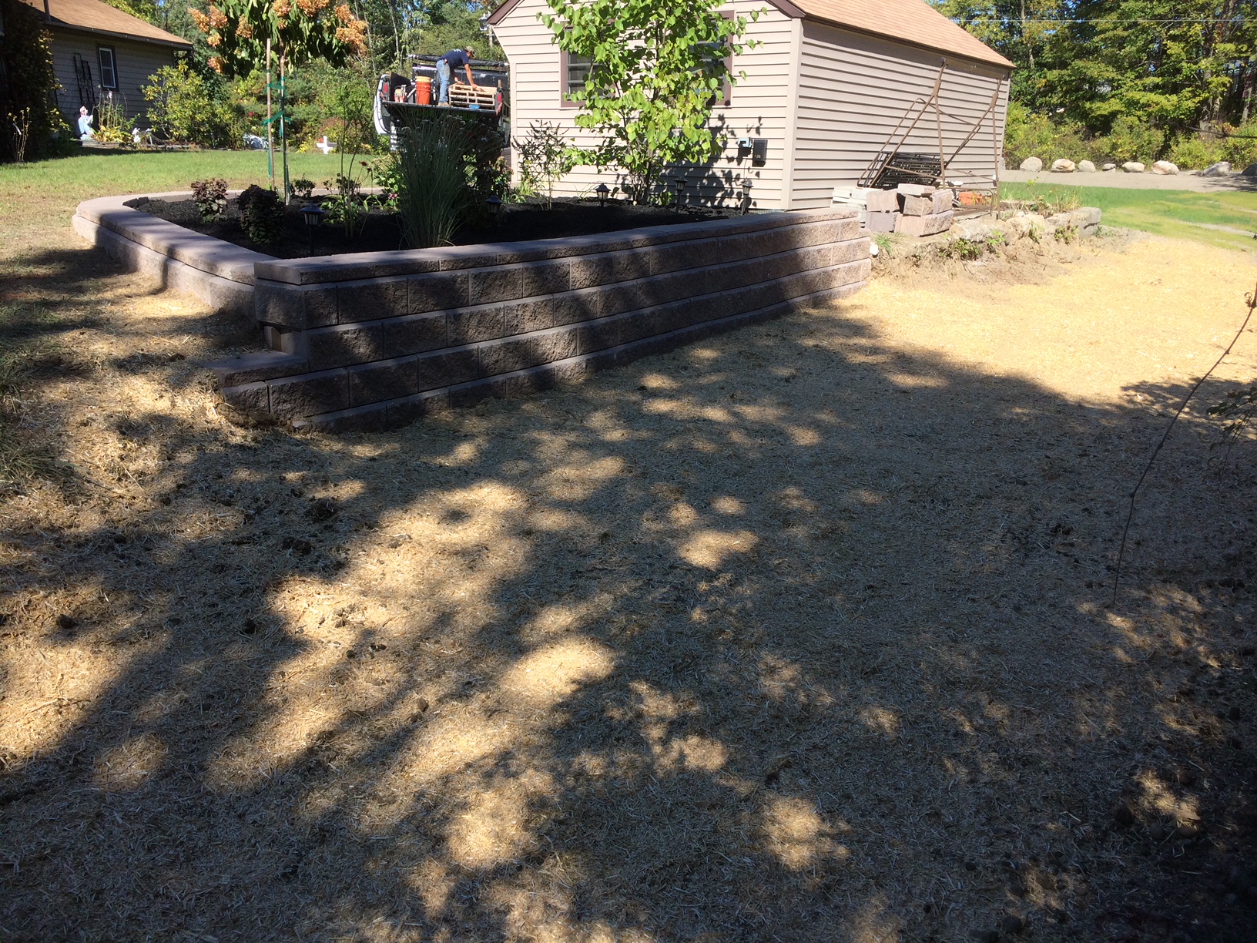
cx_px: 628
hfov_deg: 61.7
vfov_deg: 48.2
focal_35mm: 29
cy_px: 472
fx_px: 1053
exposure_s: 1/1053
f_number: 2.2
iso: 32
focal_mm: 4.15
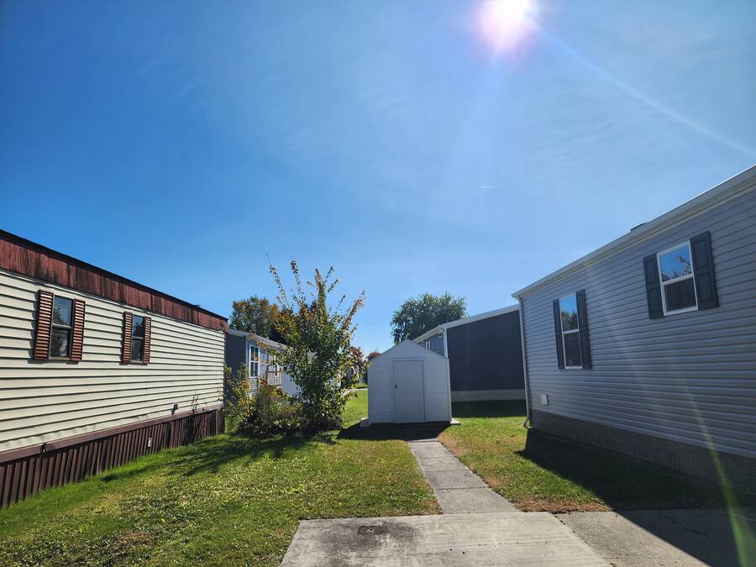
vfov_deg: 58.9
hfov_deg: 73.9
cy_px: 284
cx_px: 378
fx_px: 502
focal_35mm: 23
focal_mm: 6.4
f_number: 1.8
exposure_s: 1/2359
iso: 12
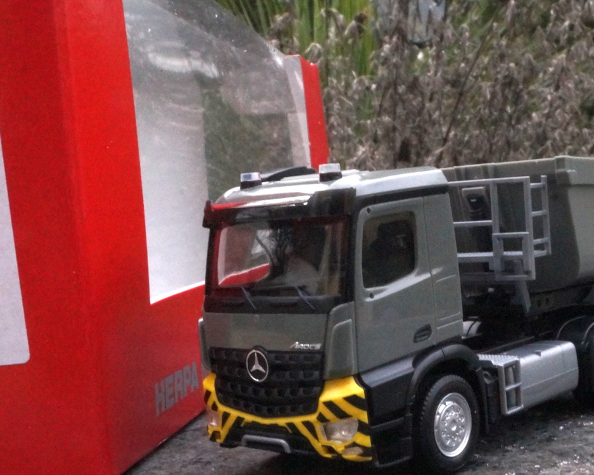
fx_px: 1055
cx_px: 393
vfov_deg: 25.1
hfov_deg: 31.2
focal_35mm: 60
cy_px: 353
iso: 2000
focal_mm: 20
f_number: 22
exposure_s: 1/60
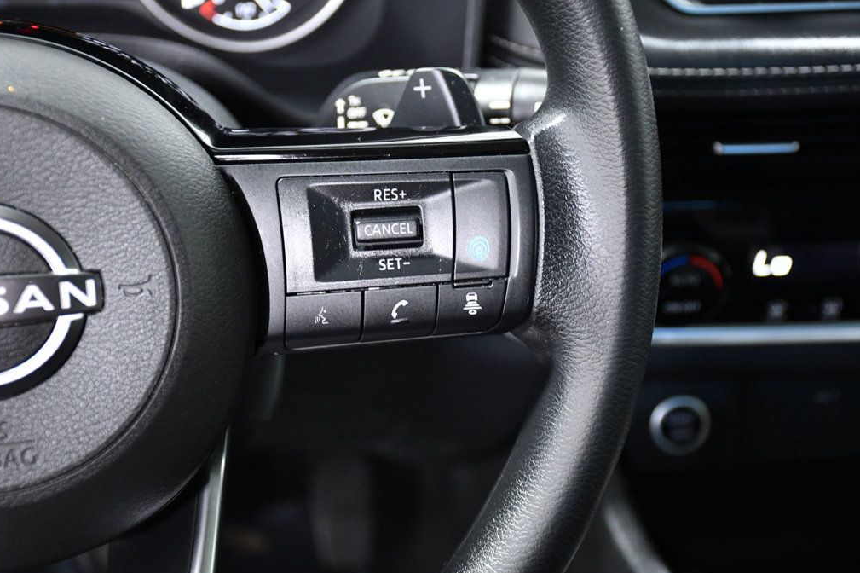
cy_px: 290
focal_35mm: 68
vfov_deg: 20.0
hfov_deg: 29.7
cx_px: 426
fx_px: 1624
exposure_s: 1/40
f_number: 4.5
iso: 2500
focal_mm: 45
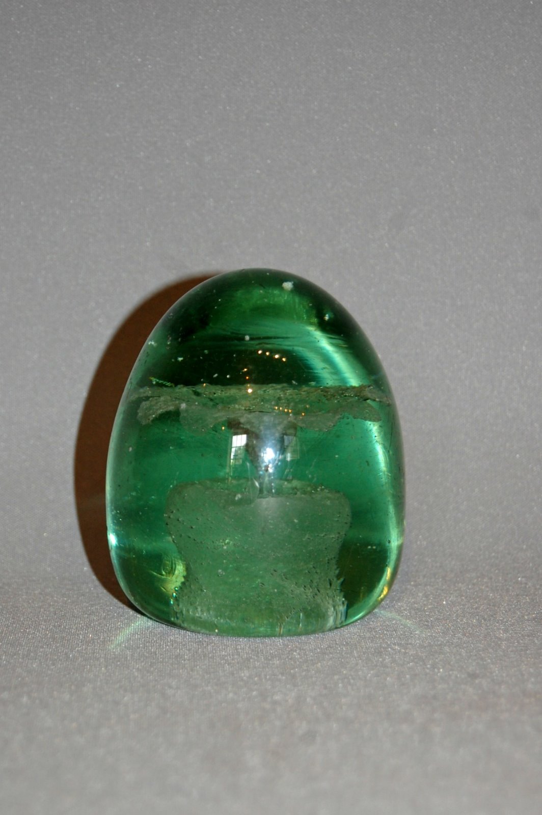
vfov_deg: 29.3
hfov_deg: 19.7
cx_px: 271
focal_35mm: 69
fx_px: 1561
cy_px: 408
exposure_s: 1/60
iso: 400
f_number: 5.3
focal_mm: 46
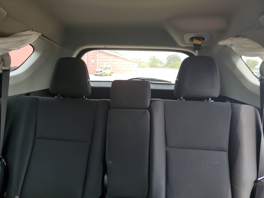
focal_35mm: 26
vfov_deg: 53.1
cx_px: 132
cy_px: 99
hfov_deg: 67.3
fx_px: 198
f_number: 1.5
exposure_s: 1/120
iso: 58
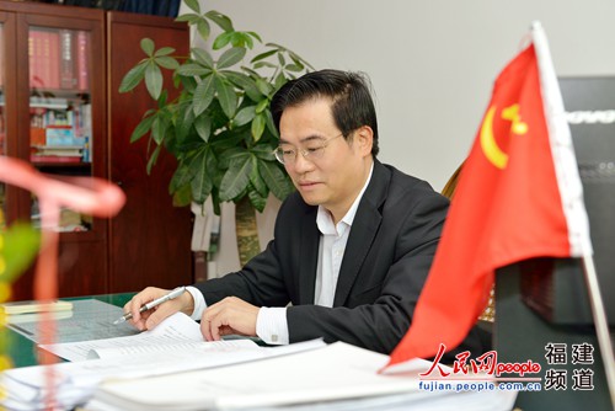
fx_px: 820
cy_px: 206
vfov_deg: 28.1
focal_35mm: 48
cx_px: 308
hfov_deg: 41.1
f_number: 4.5
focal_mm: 48
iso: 500
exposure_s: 1/160
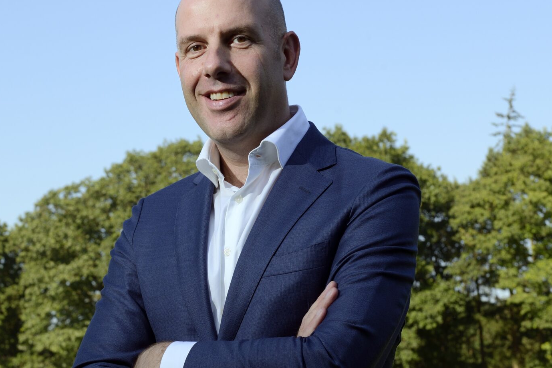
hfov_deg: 19.6
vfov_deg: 13.2
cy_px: 190
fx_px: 1595
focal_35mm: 104
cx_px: 206
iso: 200
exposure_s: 1/250
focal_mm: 56
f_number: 8
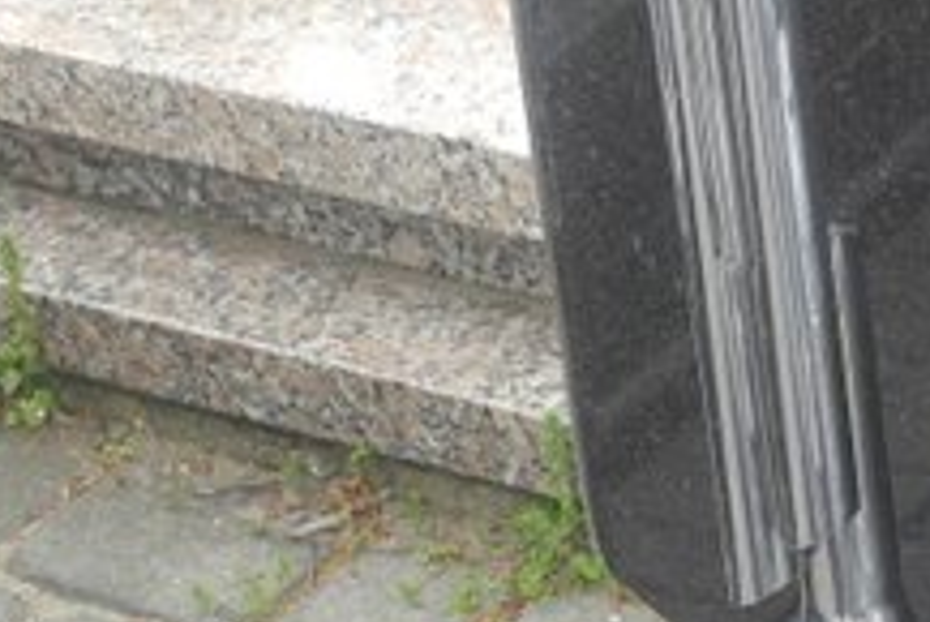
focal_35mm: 157
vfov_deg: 8.6
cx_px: 1654
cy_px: -159
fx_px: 4058
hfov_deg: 12.1
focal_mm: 8.8
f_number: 3.2
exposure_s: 1/100
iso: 100
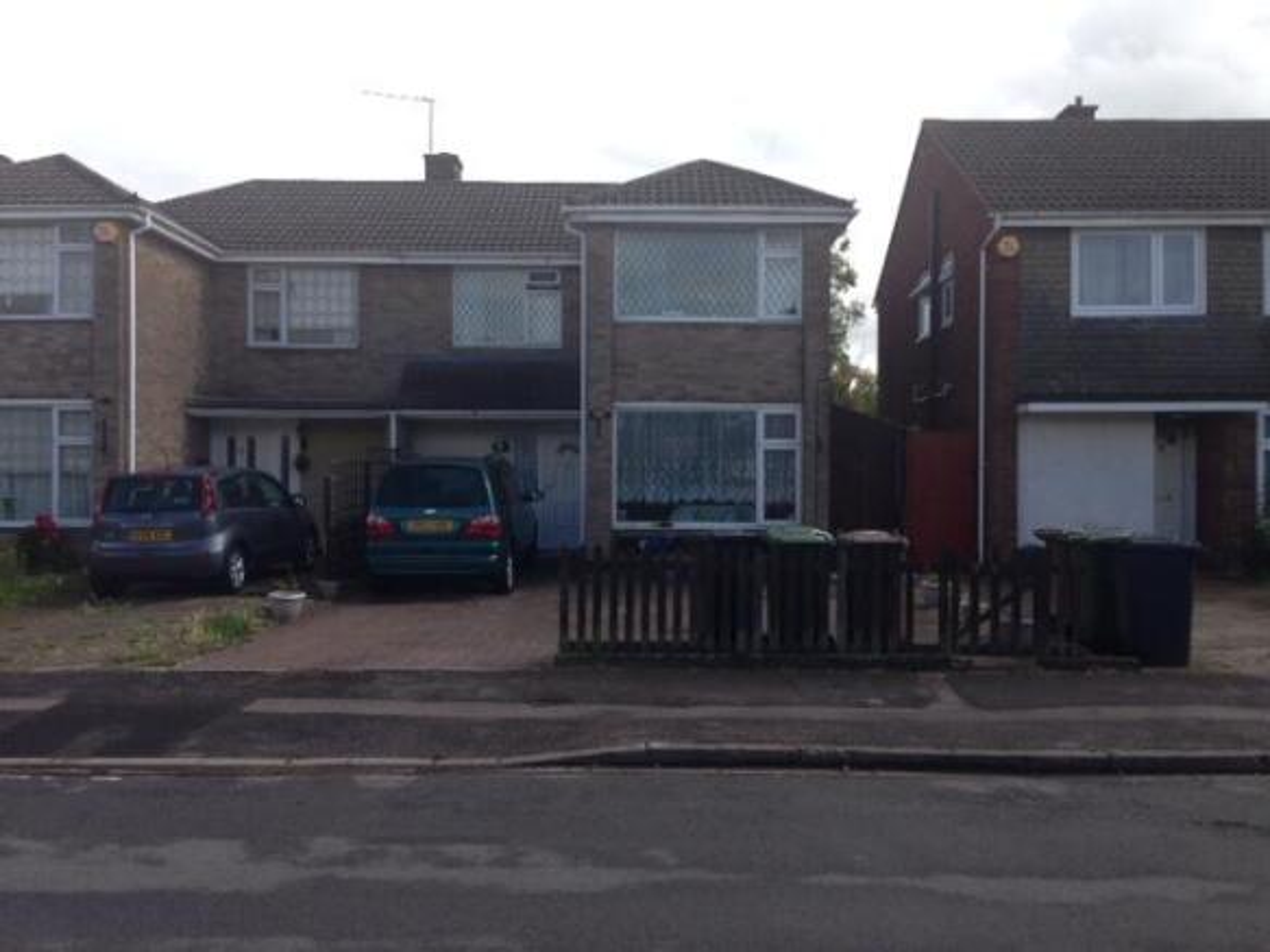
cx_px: 635
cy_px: 476
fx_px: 1210
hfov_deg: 55.4
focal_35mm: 33
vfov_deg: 42.9
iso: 50
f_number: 2.4
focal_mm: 4.13
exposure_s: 1/797
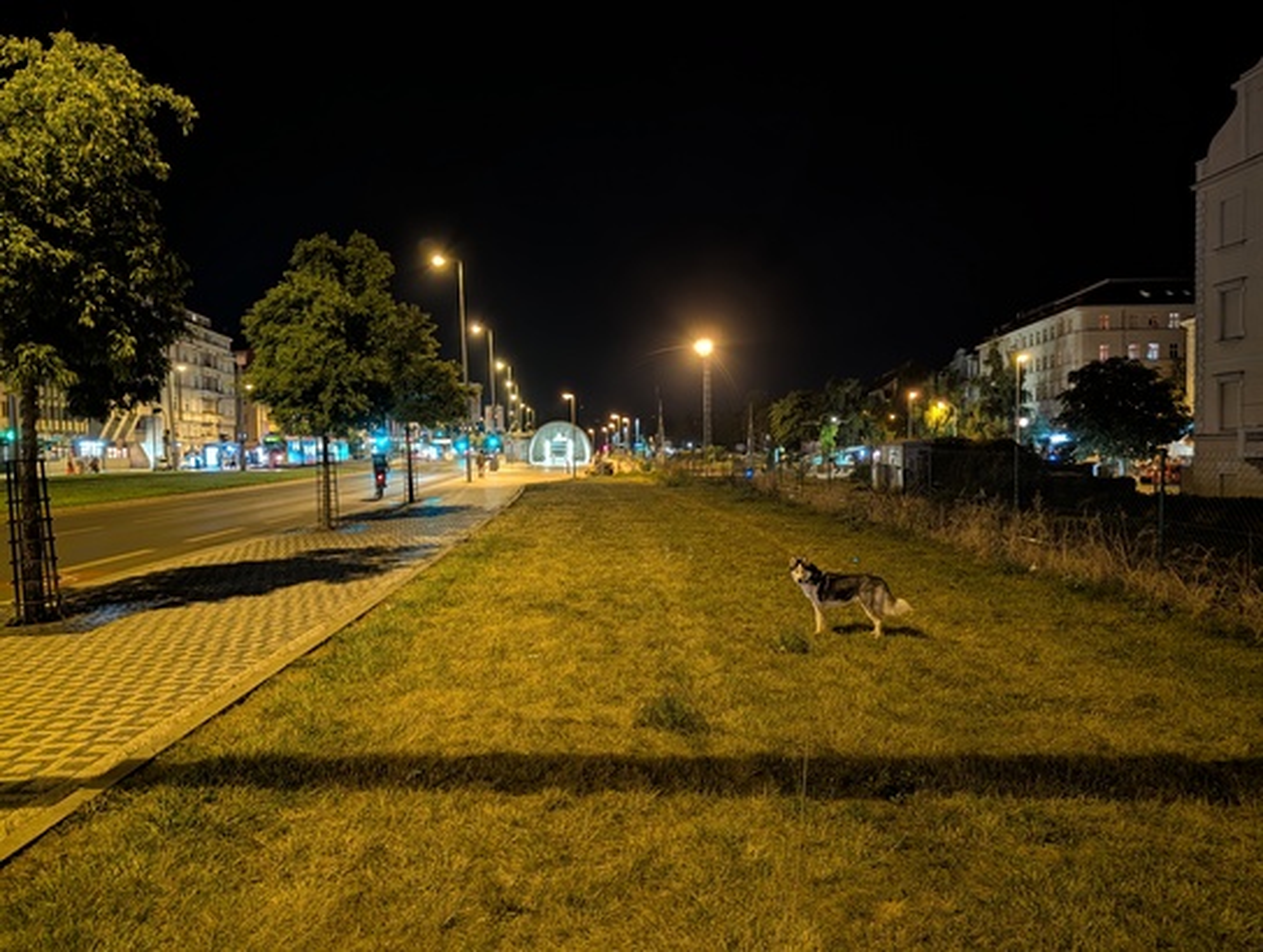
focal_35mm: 24
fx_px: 877
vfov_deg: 57.0
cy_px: 476
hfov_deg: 71.5
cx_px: 632
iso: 599
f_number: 1.68
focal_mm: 6.9
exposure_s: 1/16.7
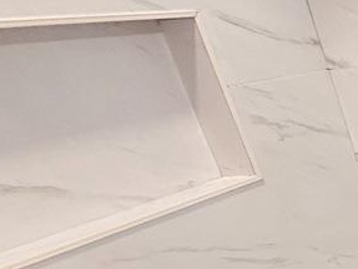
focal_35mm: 59
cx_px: 741
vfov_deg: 24.1
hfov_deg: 18.4
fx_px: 610
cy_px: 245
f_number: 2.2
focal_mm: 2.22
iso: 250
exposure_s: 1/120
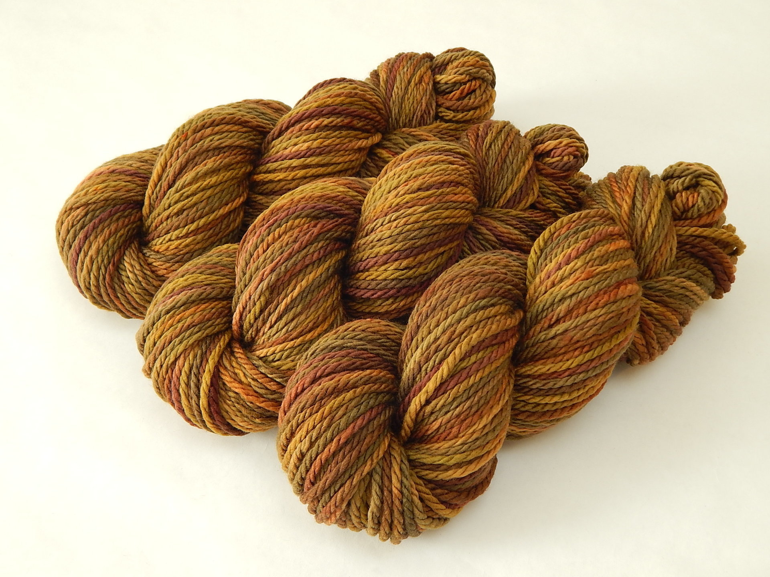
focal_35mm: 43
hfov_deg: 43.9
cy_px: 288
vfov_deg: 33.6
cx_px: 385
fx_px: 956
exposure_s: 1/40
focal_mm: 7.7
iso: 125
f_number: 3.6
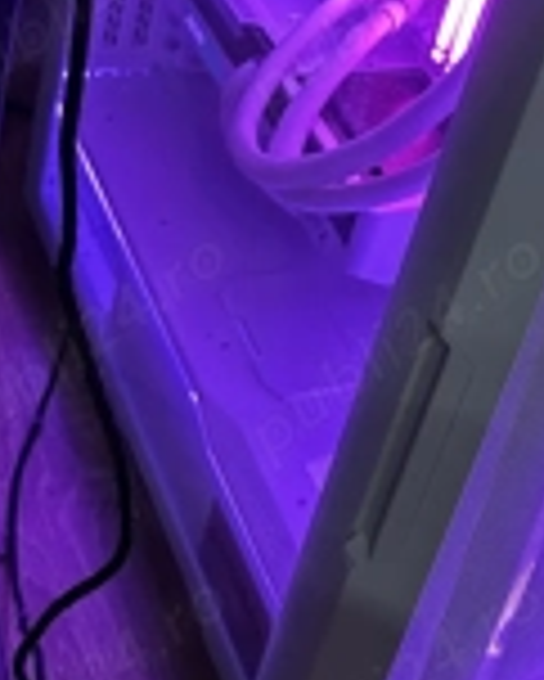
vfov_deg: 29.3
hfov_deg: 23.5
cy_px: 77
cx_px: 553
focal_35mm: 62
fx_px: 1247
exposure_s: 1/60
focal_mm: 6.86
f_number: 1.78
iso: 500
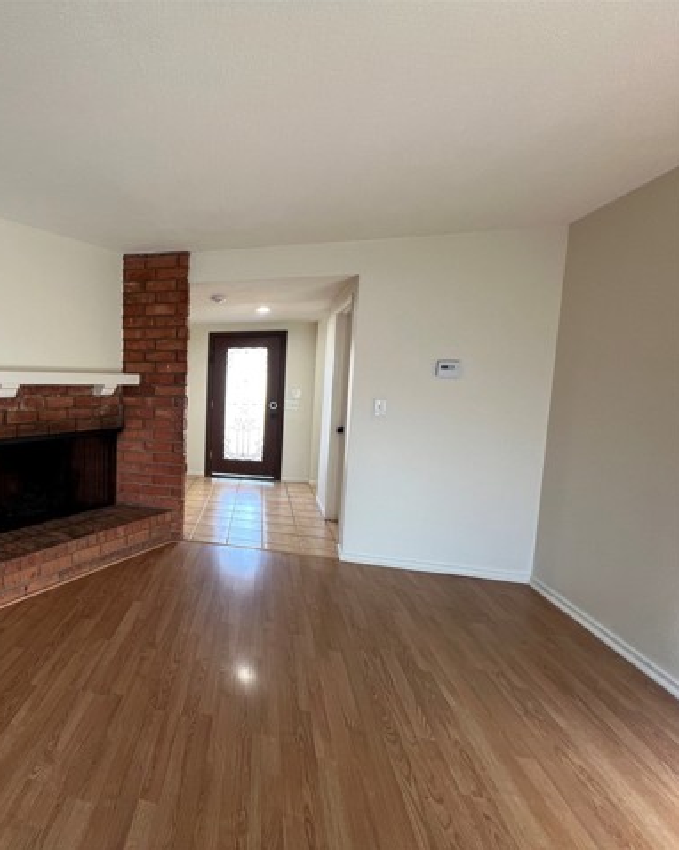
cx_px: 117
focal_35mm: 17
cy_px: 425
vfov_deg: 89.7
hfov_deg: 68.1
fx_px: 427
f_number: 1.8
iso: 125
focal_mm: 1.57
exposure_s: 1/60
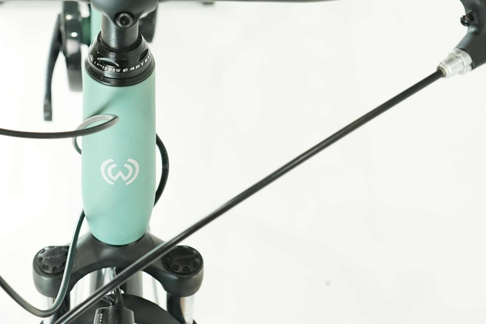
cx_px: 125
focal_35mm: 72
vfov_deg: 18.9
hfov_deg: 27.7
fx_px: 972
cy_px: 131
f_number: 5
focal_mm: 31
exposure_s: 1/200
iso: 2500
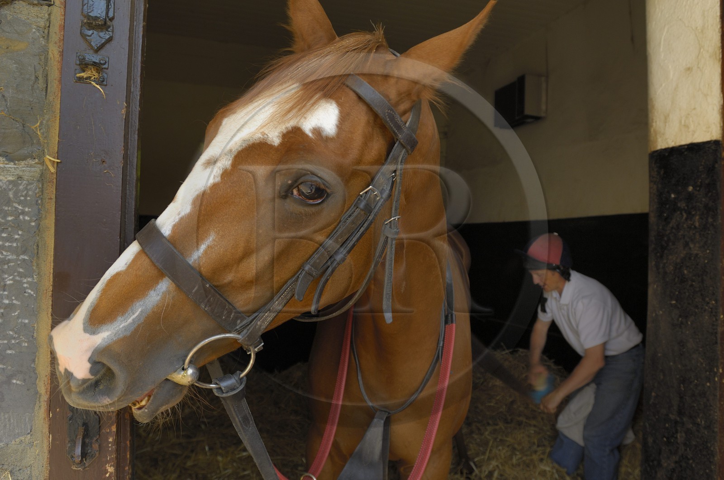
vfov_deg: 50.3
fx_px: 512
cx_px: 362
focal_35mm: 26
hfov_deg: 70.5
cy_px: 240
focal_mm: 17
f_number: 4.5
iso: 100
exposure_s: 1/60
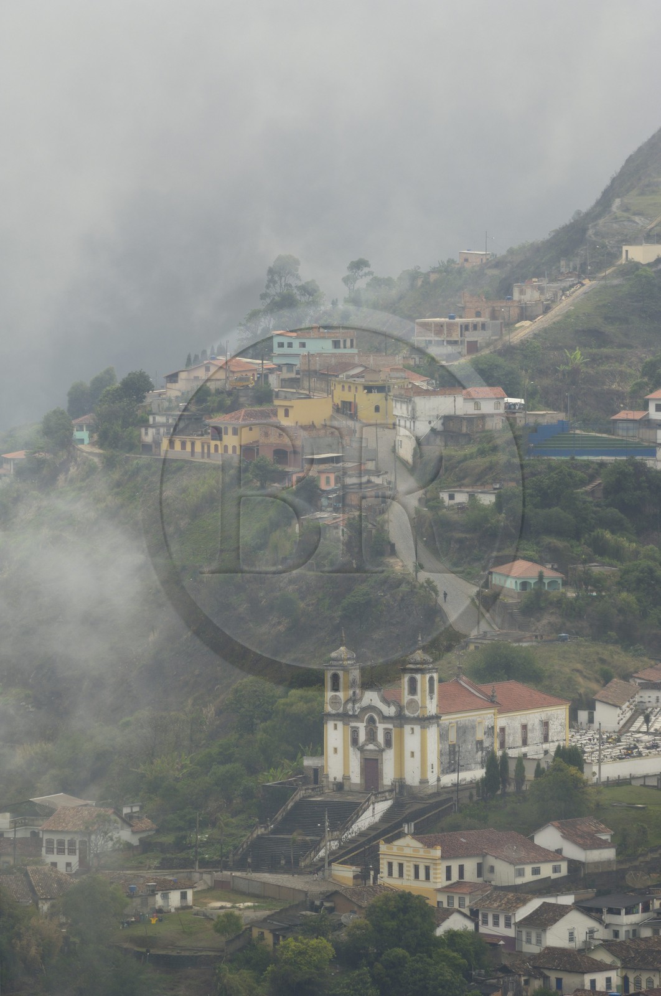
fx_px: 8287
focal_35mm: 300
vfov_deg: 6.9
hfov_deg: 4.6
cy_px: 498
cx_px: 330
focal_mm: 200
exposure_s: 1/30
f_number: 8
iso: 100
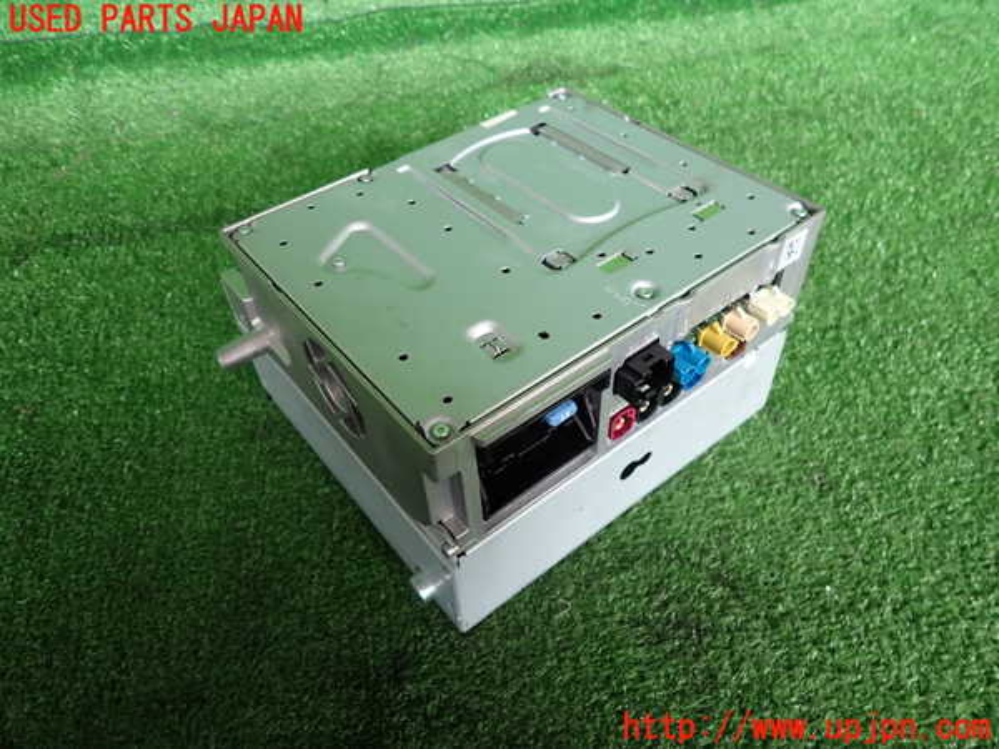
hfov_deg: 69.4
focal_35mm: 25
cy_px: 374
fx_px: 721
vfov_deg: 54.9
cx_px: 500
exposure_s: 1/60
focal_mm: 4.5
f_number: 2
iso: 200
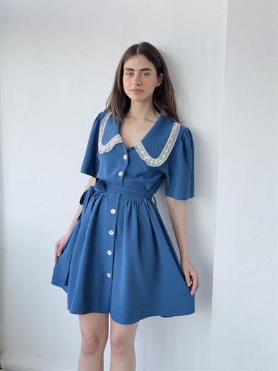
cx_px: 139
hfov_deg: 30.3
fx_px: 514
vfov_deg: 39.6
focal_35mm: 48
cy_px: 186
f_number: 1.78
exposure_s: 1/135
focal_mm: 6.76
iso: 64
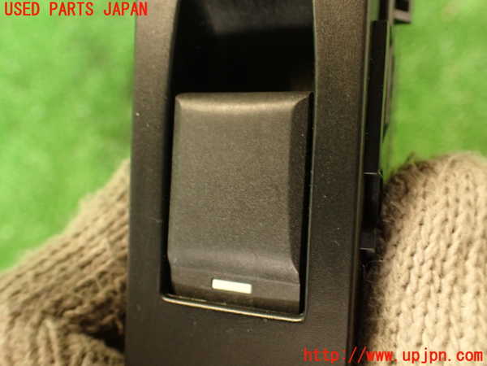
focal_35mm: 32
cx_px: 244
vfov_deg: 44.2
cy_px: 183
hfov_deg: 56.8
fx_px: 450
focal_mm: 5.79
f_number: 2.4
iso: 500
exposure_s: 1/30
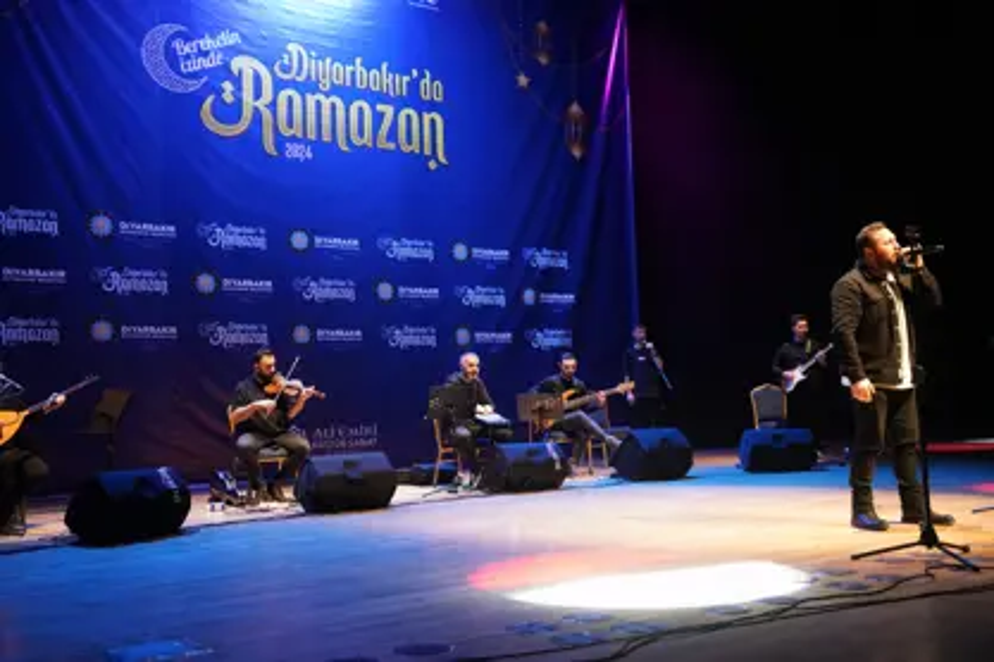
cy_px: 331
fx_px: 994
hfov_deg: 53.1
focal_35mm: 36
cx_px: 497
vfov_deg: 36.9
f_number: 4
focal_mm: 36
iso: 10000
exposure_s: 1/160
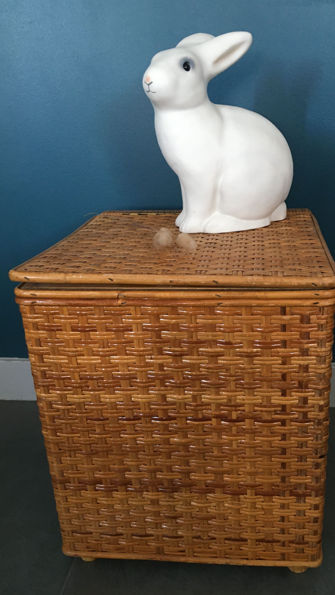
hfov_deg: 36.4
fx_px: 505
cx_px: 212
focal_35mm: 32
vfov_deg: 61.0
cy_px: 295
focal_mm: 4.15
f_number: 2.2
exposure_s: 1/33
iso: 160
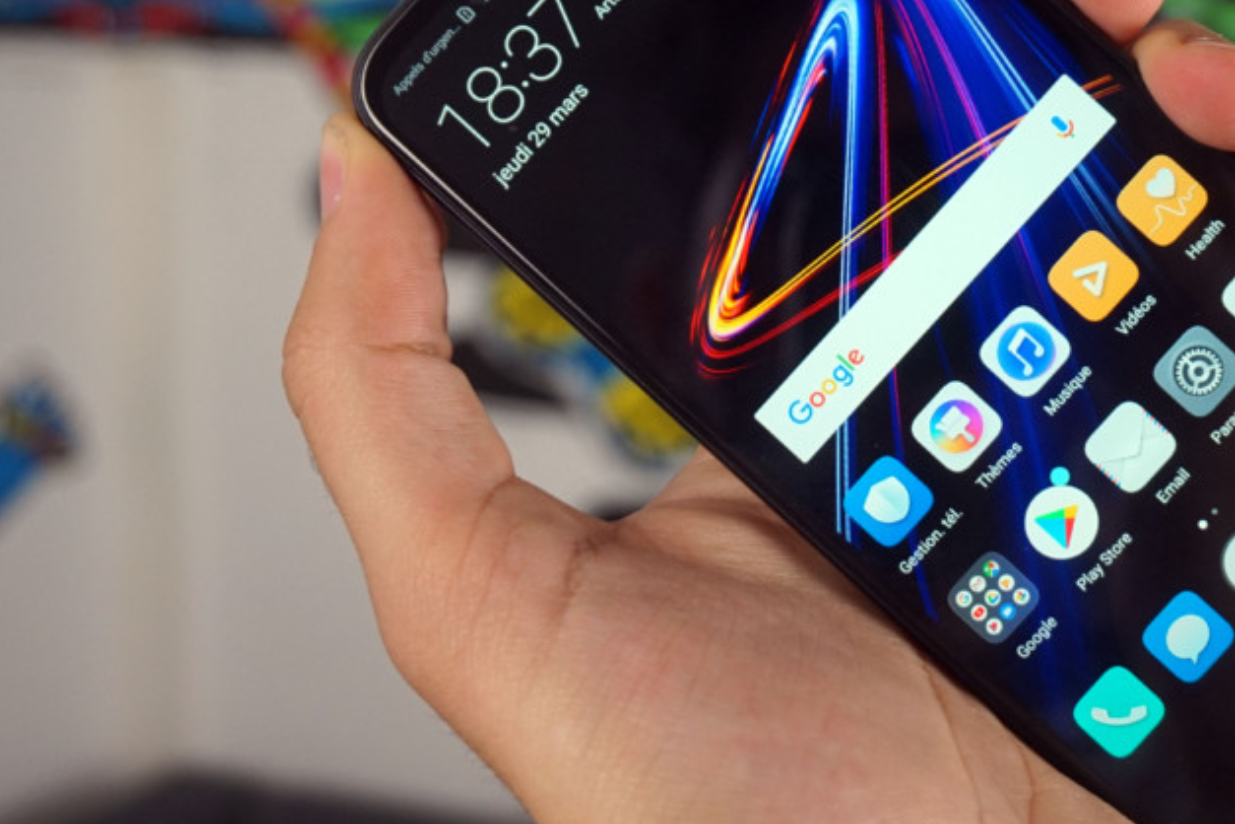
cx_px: 833
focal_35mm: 60
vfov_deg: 22.6
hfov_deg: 33.2
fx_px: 2051
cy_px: 244
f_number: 4.5
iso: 500
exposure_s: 1/60
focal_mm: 25
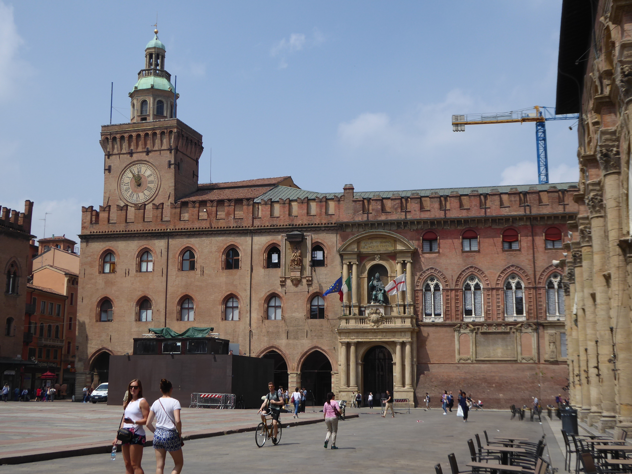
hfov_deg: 41.2
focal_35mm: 46
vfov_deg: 31.5
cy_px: 237
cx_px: 316
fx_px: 840
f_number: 3.9
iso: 80
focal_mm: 7.8
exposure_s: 1/1000
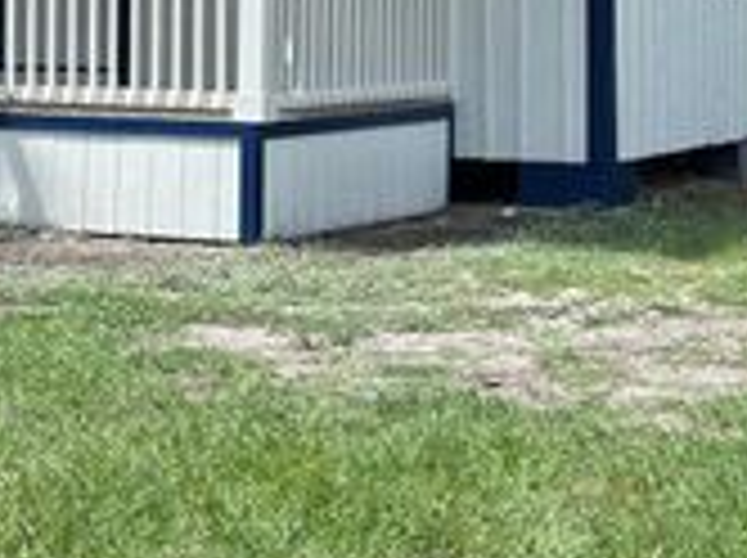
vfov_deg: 10.0
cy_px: -191
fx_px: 3125
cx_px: 207
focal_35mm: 145
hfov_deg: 13.6
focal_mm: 6.86
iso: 64
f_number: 1.78
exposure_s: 1/3876
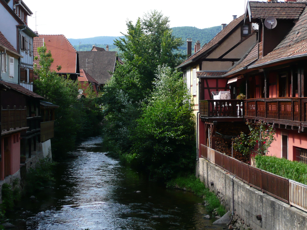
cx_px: 154
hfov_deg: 29.0
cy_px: 115
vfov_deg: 21.9
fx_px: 594
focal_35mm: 67
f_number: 4.5
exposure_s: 1/200
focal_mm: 11
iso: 100
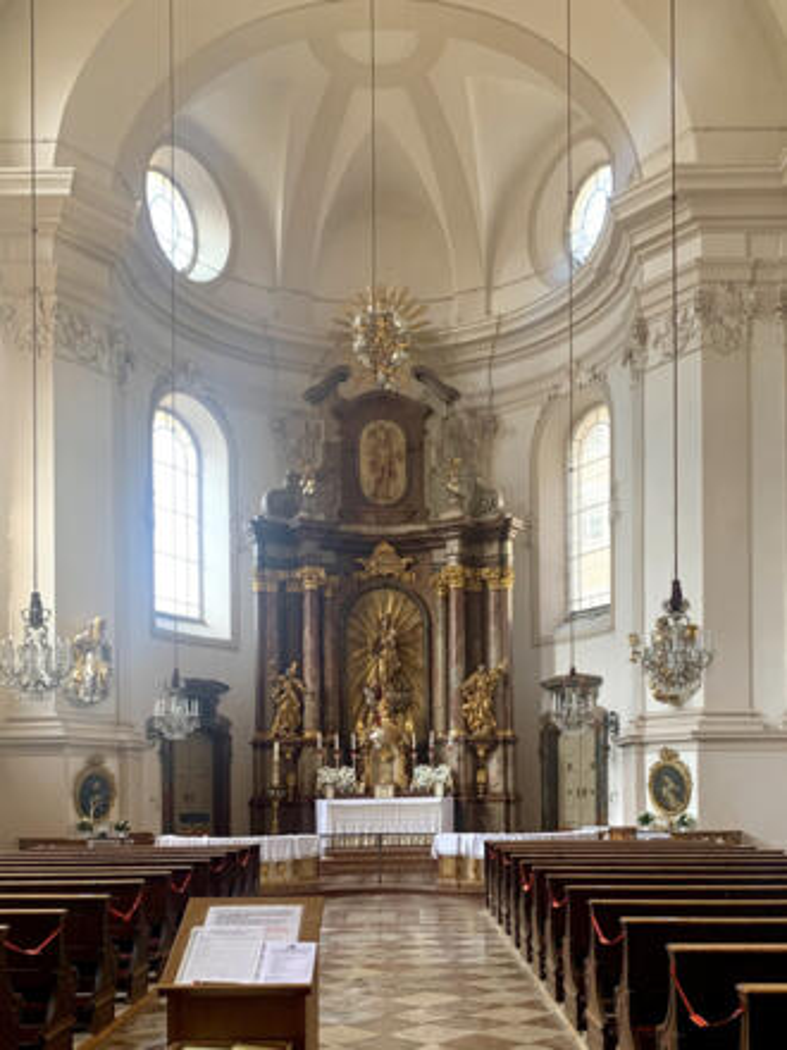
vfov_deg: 67.3
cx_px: 394
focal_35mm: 26
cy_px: 525
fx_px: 788
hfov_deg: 53.1
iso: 100
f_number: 1.8
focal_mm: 4.25
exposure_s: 1/86
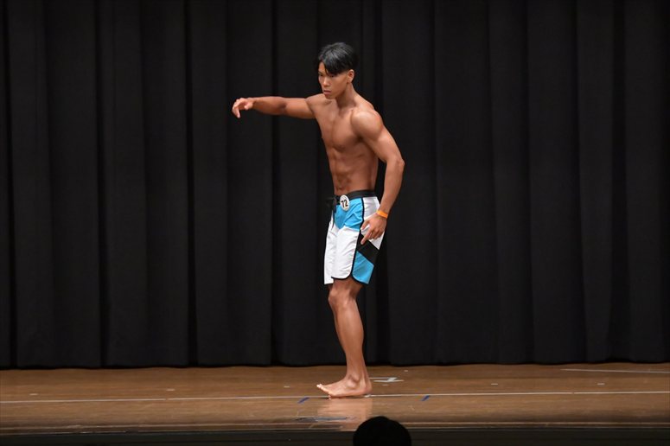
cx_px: 335
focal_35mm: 217
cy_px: 223
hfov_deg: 9.5
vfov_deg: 6.3
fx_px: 4037
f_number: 5.6
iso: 6400
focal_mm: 145
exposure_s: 1/400
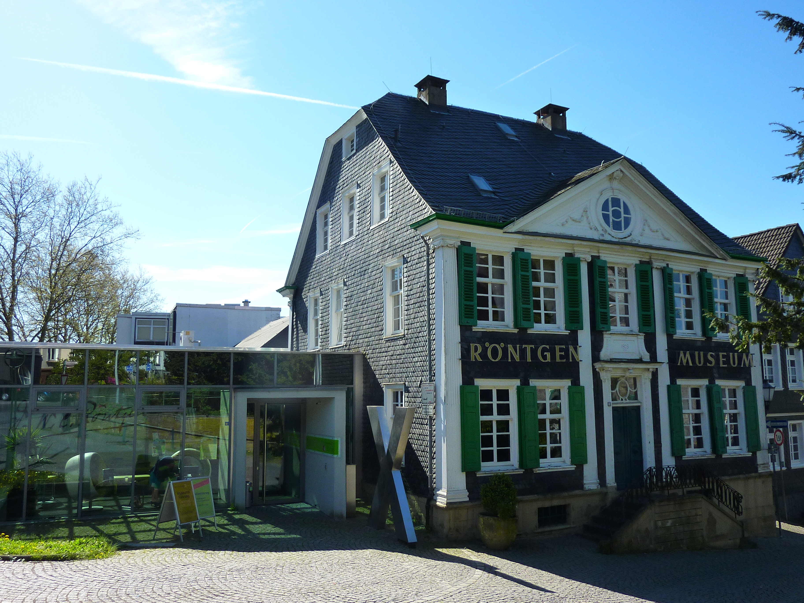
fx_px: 674
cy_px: 302
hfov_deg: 61.7
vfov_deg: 48.2
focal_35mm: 29
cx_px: 402
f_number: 4
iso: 125
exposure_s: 1/500
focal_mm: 4.7
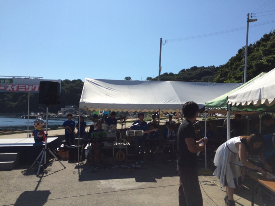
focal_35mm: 29
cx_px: 138
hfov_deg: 61.7
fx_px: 230
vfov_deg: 48.2
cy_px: 103
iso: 32
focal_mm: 4.15
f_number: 2.2
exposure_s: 1/3731
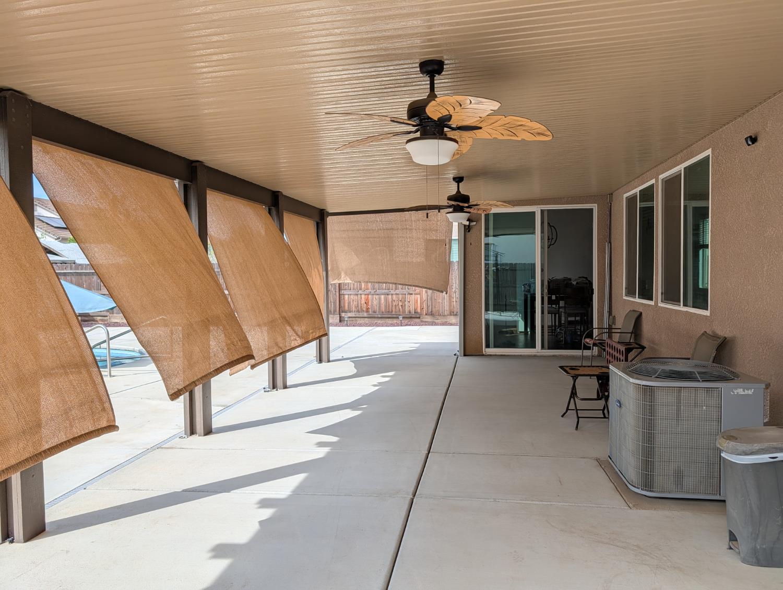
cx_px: 392
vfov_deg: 56.9
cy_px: 295
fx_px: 544
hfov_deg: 71.5
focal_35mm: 24
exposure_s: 1/929
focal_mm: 6.9
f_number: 1.68
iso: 23
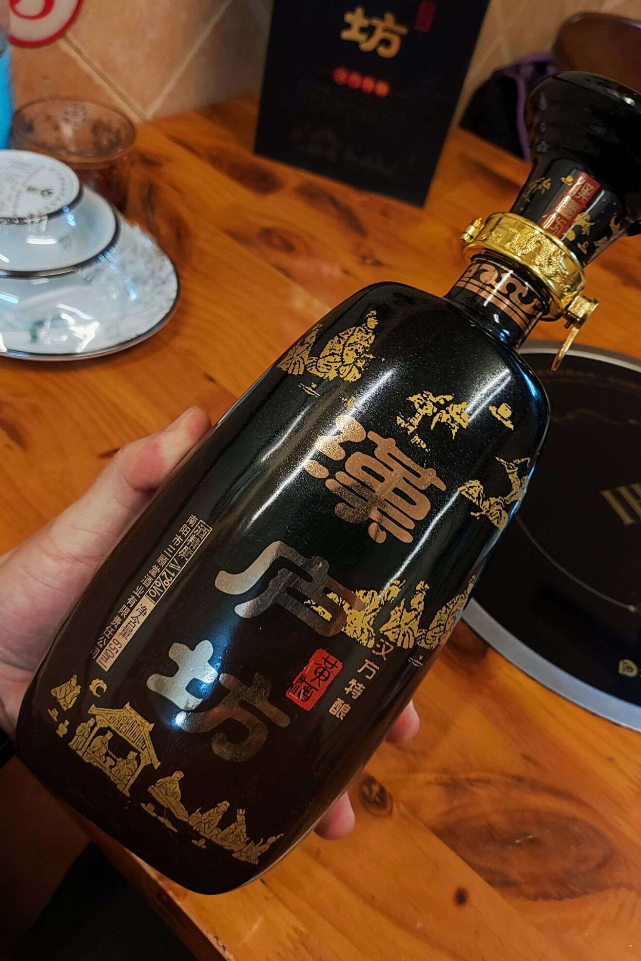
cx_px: 335
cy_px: 474
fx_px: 721
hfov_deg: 47.9
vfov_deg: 67.4
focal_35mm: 27
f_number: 1.79
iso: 297
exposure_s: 1/19.5
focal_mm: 4.71
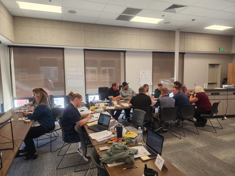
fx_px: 156
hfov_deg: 73.9
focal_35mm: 23
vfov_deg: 58.9
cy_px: 88
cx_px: 118
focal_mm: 6.4
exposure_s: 1/120
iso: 200
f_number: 1.8
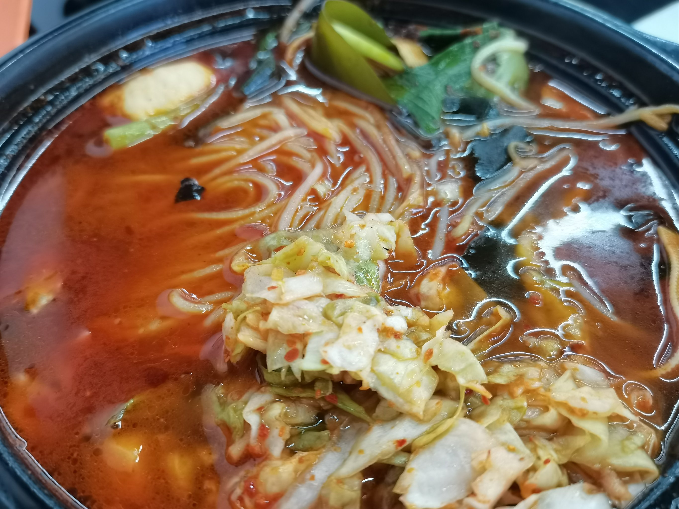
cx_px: 340
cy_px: 254
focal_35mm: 27
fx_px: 530
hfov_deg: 65.3
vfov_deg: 51.4
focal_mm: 5.58
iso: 640
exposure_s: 1/33.3
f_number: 1.8
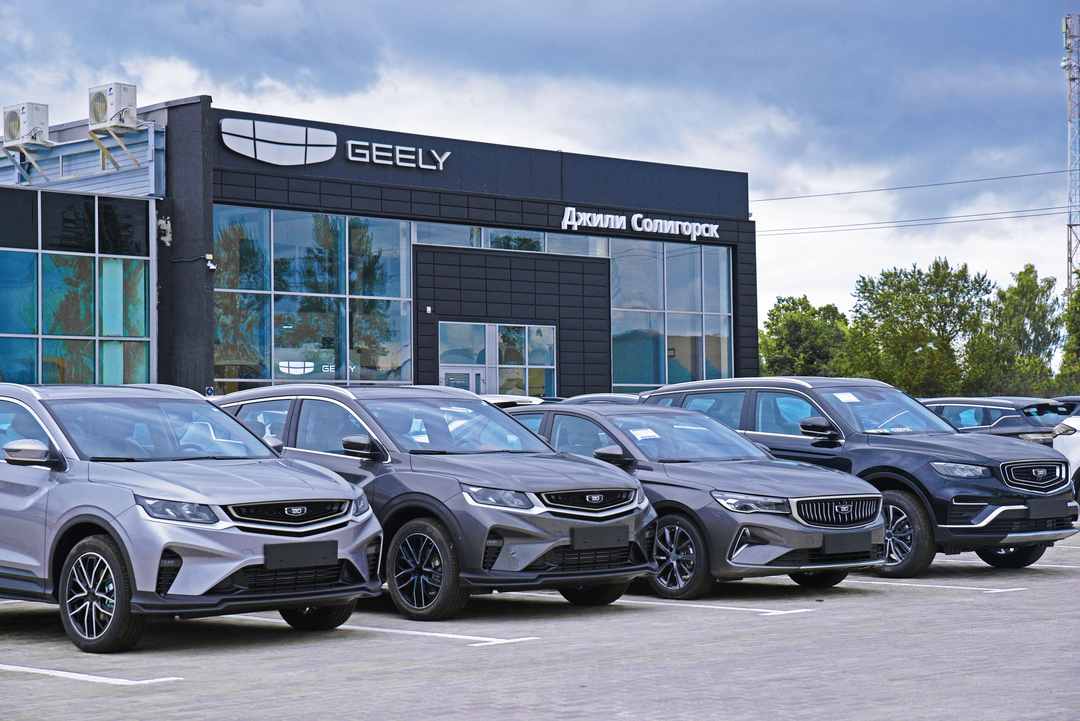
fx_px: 2101
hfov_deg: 28.8
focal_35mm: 70
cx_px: 540
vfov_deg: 19.5
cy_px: 360
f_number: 7.1
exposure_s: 1/250
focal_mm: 70
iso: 200
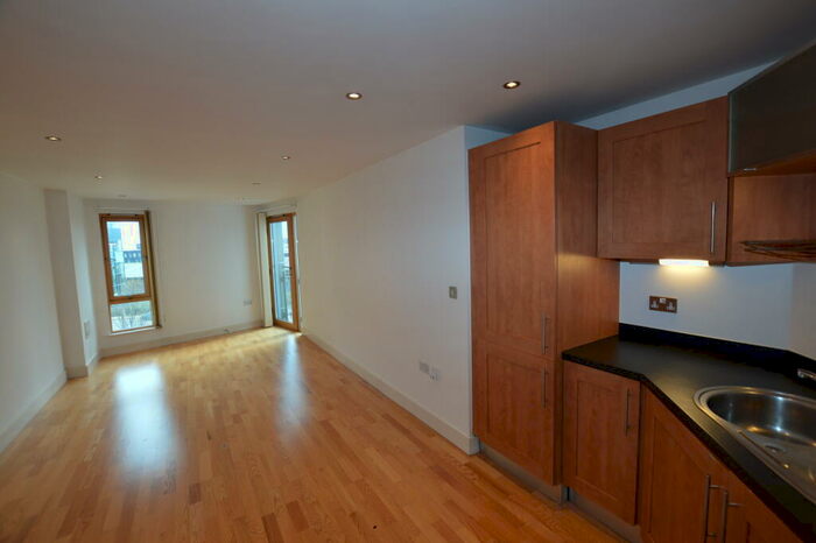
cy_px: 272
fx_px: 340
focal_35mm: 15
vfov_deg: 77.3
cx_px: 408
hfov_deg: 100.4
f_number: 5
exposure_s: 1/100
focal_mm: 10
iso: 400
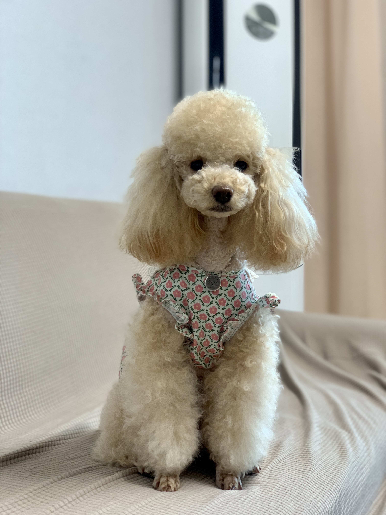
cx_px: 193
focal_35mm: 52
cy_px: 258
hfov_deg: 28.0
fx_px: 773
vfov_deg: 36.8
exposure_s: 1/69
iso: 125
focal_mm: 6
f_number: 2.4
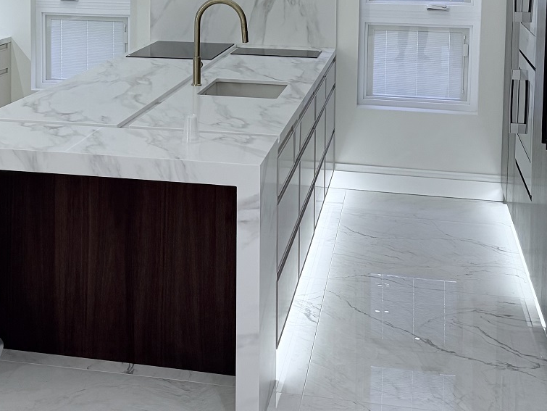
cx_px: 163
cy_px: 5
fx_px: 964
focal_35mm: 61
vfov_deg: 23.1
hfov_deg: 31.3
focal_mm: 6.76
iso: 160
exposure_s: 1/206
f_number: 1.78
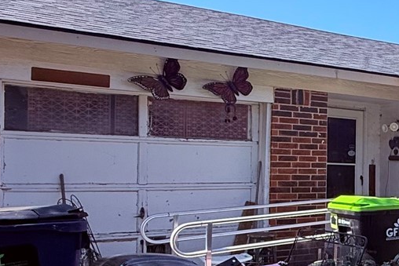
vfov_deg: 24.5
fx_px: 610
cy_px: 173
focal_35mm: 55
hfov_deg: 29.0
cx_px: 528
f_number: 2.2
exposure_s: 1/864
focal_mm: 2.22
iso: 50
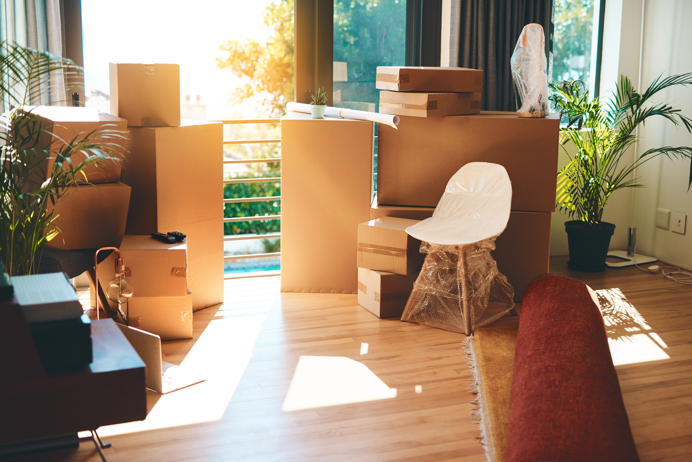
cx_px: 346
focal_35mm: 50
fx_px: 961
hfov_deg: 39.6
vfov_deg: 27.0
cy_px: 231
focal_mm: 50
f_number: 2
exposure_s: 1/2500
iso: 320
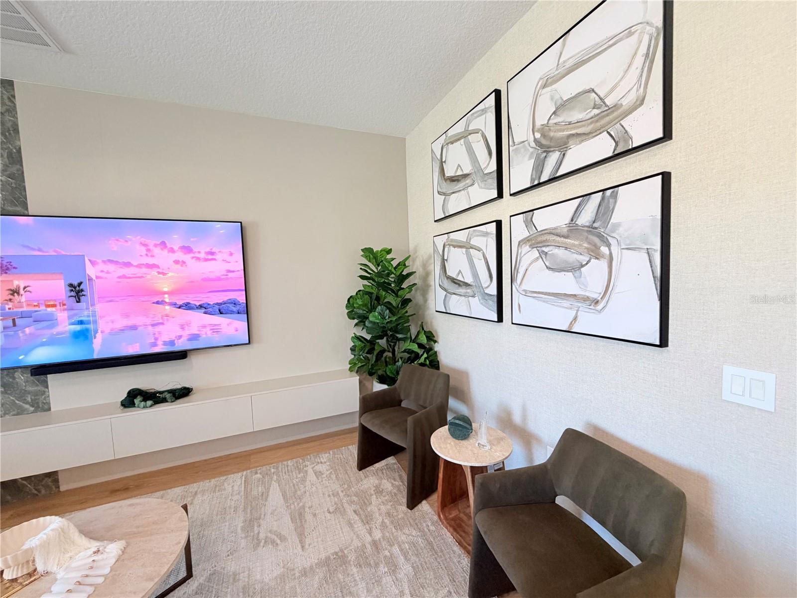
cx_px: 398
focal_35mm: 14
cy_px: 299
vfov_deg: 85.7
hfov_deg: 102.1
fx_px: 322
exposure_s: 1/120
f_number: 2.2
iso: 320
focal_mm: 2.22
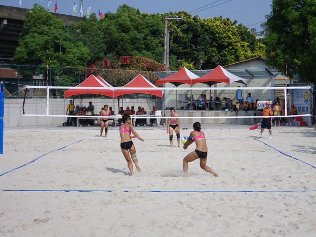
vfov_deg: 22.3
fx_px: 602
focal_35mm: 66
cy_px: 118
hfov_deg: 29.4
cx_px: 158
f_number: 4.1
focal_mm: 11.7
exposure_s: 1/640
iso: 64
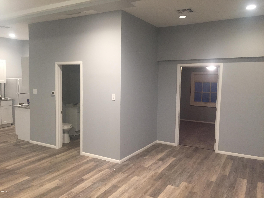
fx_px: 221
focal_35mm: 29
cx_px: 132
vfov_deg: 48.2
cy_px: 99
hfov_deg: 61.7
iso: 160
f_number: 2.2
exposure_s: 1/30
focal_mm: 4.15
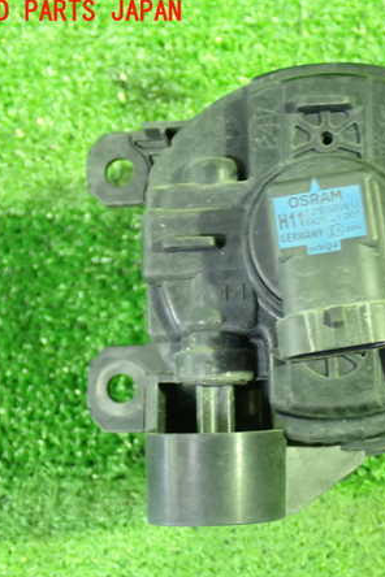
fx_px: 1059
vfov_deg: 30.5
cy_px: 288
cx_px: 336
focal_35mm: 66
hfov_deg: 20.3
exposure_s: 1/13
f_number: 3.1
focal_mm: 8.4
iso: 1000
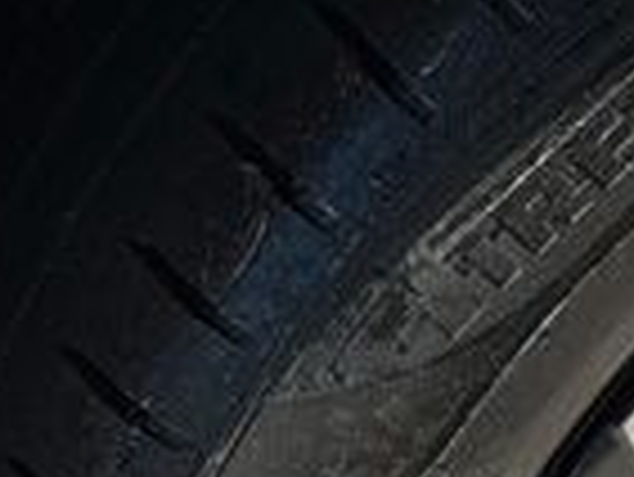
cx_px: 1520
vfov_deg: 5.6
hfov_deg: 7.1
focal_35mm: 261
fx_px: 4784
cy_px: 716
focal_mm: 6.76
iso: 64
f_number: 1.78
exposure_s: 1/2865
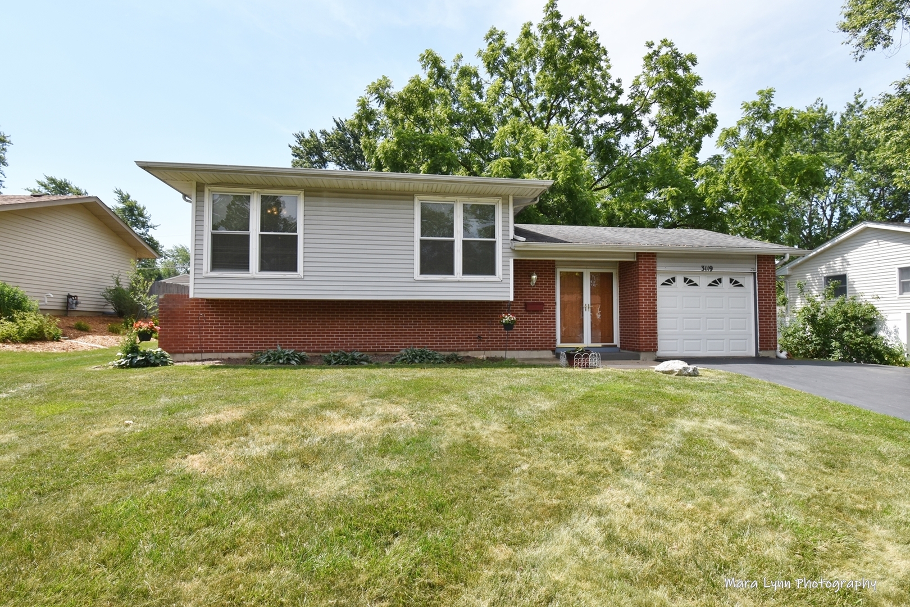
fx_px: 436
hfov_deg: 92.4
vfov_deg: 69.7
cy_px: 304
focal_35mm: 17
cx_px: 455
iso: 200
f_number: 9
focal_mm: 11.5
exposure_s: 1/320
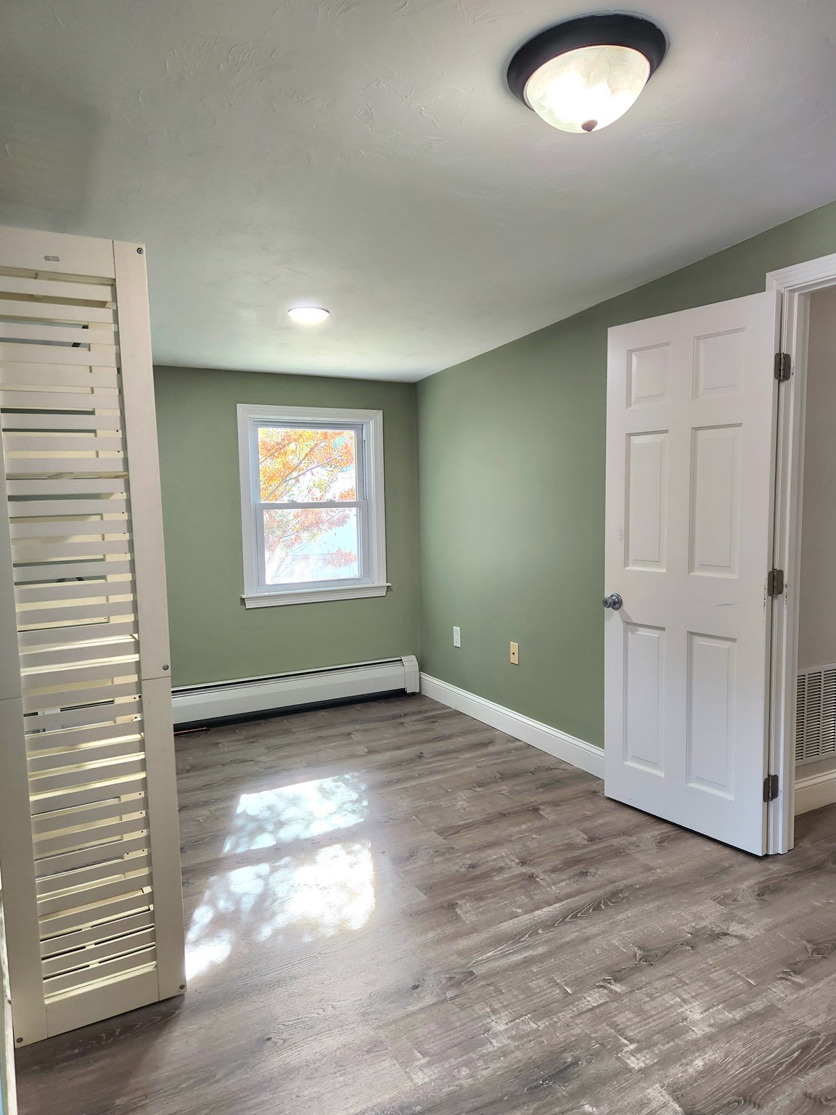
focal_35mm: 23
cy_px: 558
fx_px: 741
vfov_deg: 73.9
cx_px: 418
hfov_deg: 58.9
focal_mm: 5.4
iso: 100
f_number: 1.8
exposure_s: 1/120
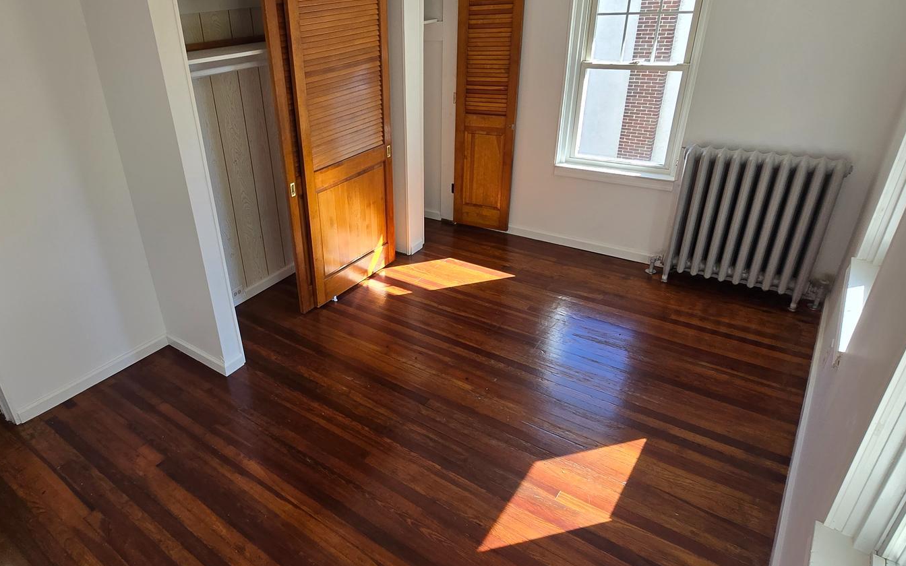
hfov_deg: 80.7
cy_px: 280
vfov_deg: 57.3
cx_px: 339
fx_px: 519
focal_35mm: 21
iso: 50
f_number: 2.2
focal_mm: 2.2
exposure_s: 1/134
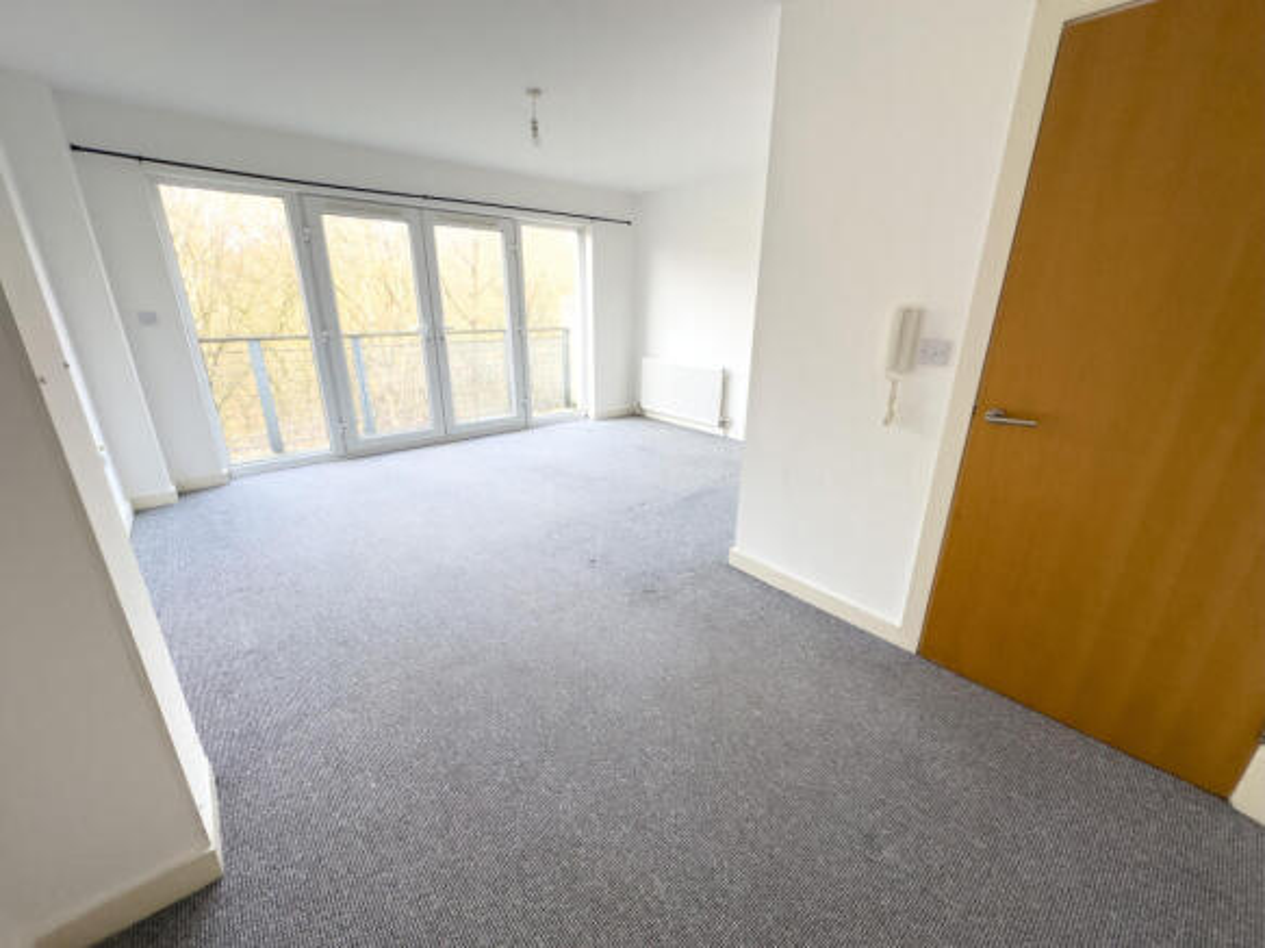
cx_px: 632
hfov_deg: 102.1
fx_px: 512
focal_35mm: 14
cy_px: 474
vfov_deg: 85.7
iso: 80
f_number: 2.2
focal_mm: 2.22
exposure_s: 1/100
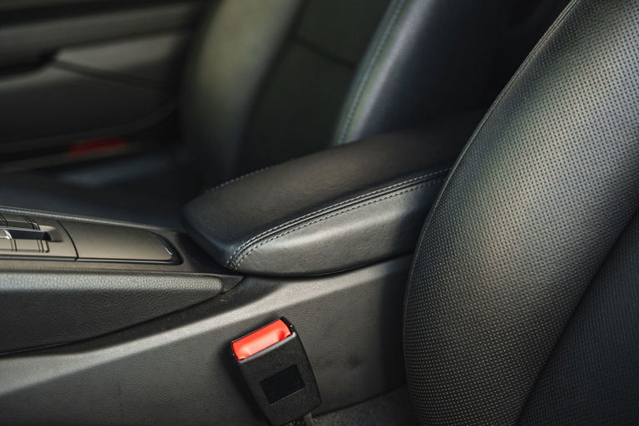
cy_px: 213
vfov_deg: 24.9
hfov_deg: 36.7
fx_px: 964
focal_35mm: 54
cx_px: 320
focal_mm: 54.3
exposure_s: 1/250
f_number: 2.8
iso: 500
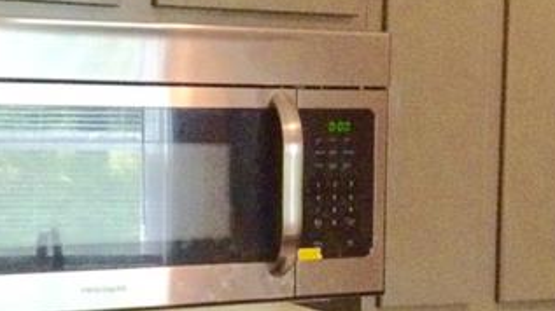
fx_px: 1280
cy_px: 257
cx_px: 241
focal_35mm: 87
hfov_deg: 24.4
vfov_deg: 13.8
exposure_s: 1/25
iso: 250
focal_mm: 3.3
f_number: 2.4
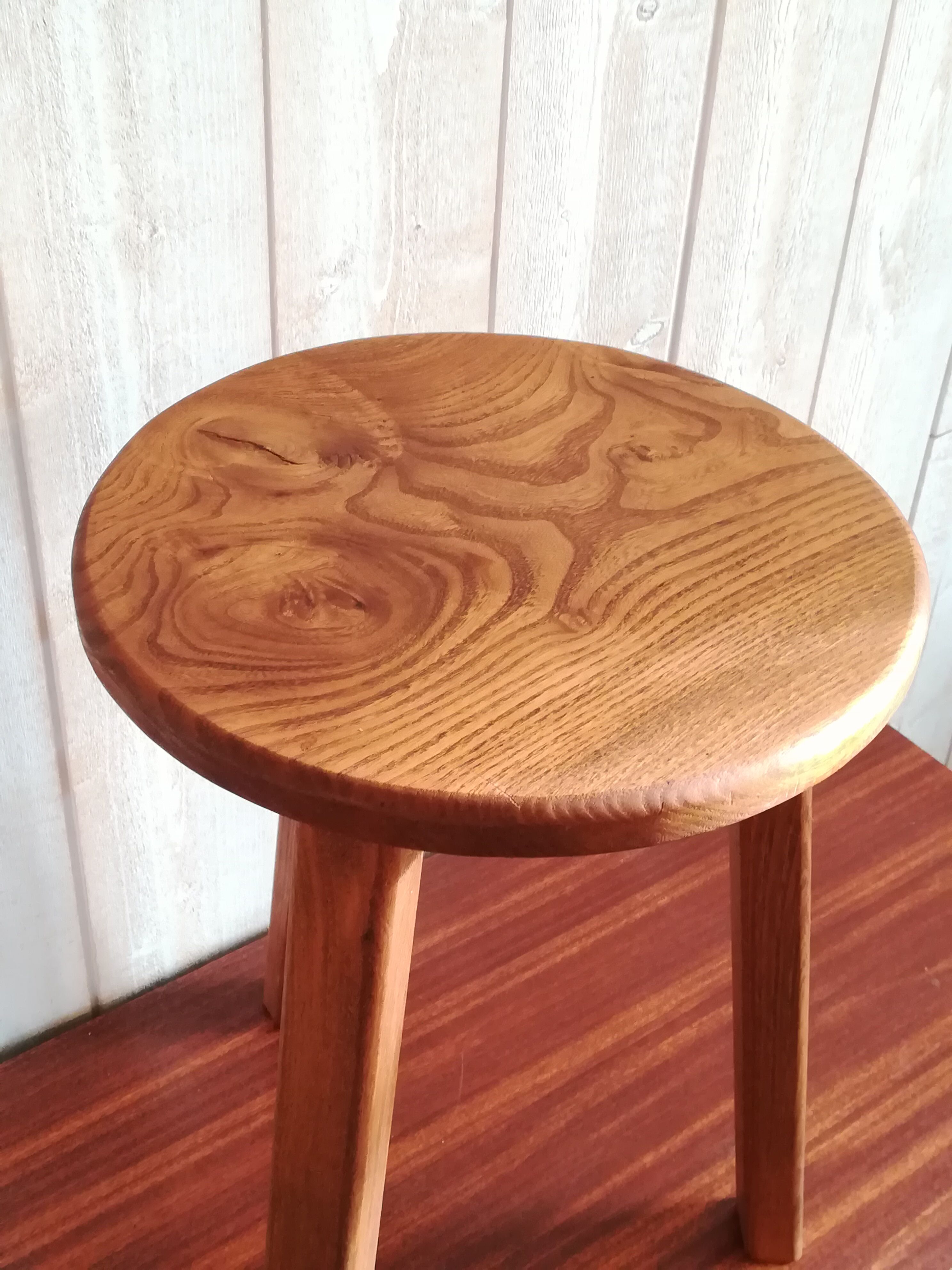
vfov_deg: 44.8
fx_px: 1540
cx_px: 476
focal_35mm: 42
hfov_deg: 34.3
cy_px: 635
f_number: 2.2
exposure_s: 1/33.3
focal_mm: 3.83
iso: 320
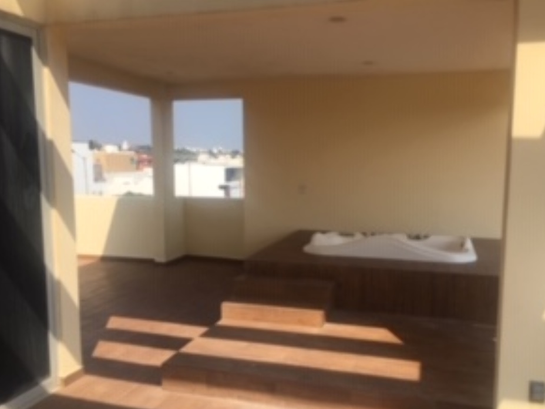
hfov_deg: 56.8
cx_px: 282
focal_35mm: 32
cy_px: 224
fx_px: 504
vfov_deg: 44.1
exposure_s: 1/1789
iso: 25
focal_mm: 4.15
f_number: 2.2
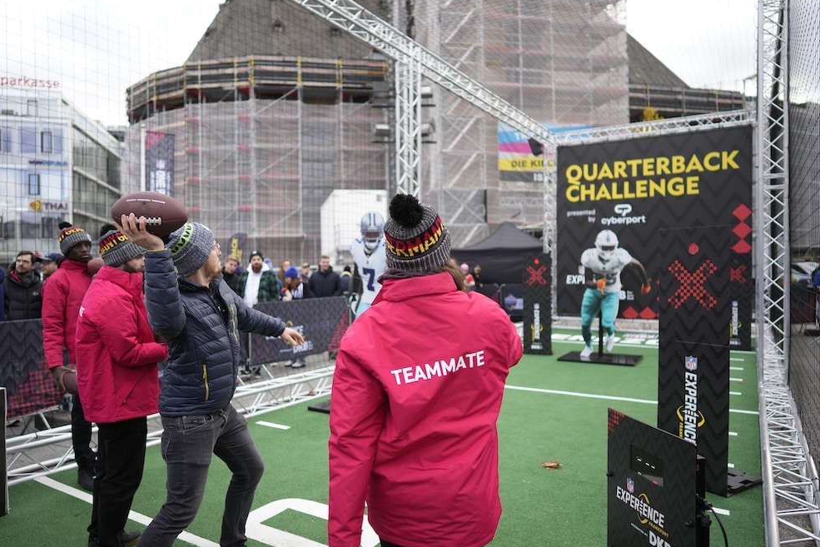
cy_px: 274
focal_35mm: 26
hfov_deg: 69.4
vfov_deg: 49.6
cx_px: 395
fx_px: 592
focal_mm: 25
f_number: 2
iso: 320
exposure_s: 1/1000
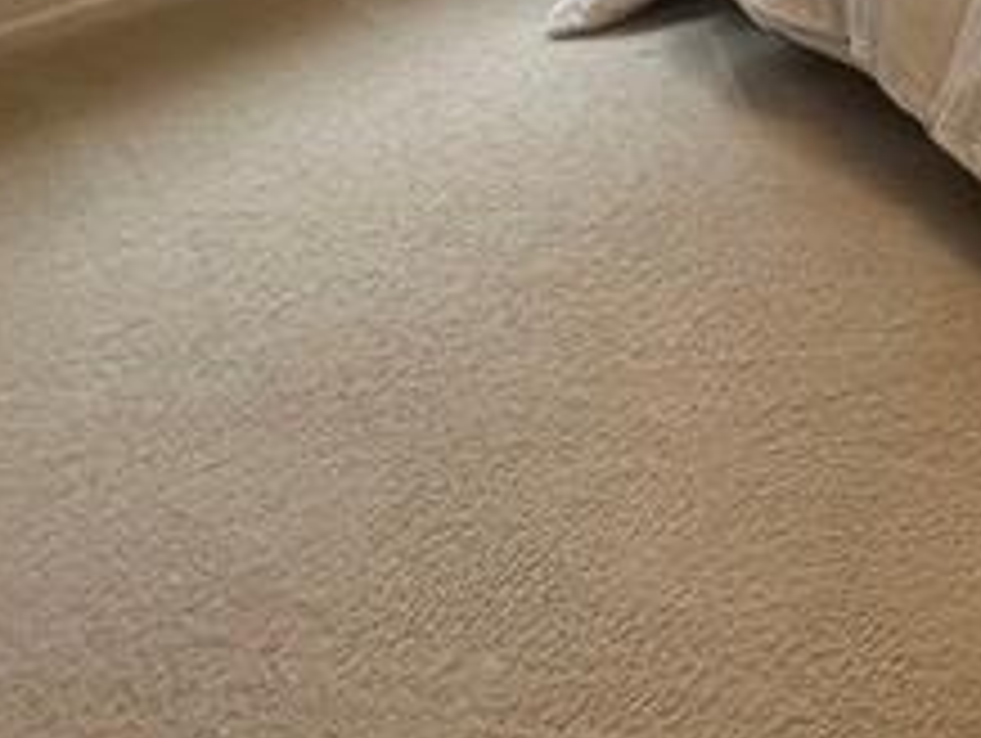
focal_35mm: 61
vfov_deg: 16.9
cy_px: -792
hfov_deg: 24.8
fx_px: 1731
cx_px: 1454
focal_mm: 1.57
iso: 200
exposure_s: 1/120
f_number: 1.8
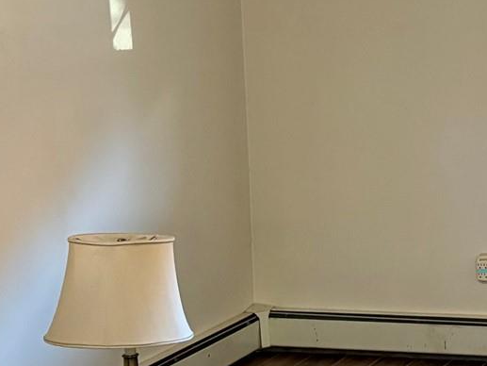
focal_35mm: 103
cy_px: 132
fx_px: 1449
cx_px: 490
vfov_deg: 14.4
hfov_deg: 18.6
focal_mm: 5.96
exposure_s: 1/40
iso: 400
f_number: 1.6
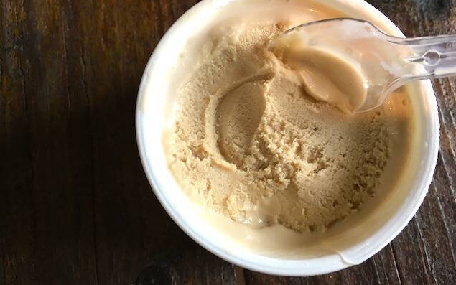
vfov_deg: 40.6
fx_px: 385
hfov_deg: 61.2
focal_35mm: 31
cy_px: 133
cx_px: 229
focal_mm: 4.15
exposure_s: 1/30
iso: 80
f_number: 2.2
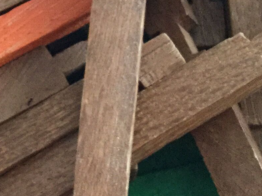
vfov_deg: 11.5
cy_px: 38
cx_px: -30
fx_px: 969
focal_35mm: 128
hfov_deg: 15.0
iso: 250
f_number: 2.4
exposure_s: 1/33
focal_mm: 3.3
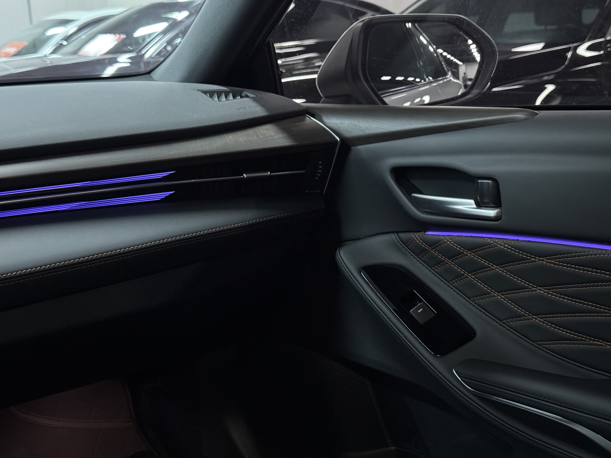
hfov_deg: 39.7
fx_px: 847
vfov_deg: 30.3
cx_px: 306
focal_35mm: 48
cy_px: 229
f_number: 1.78
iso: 1000
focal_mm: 6.76
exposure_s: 1/18
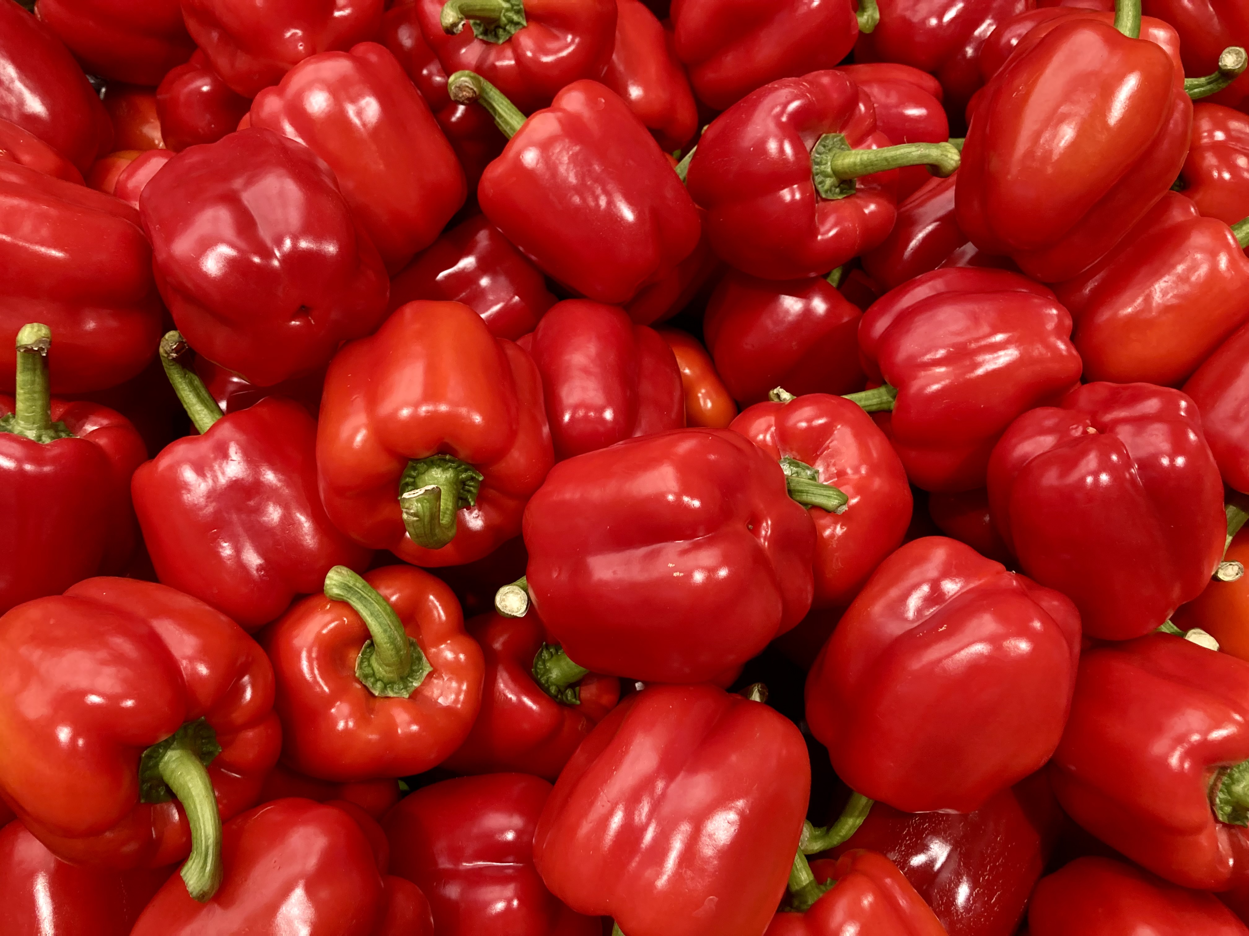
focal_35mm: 28
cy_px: 468
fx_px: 1010
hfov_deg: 63.4
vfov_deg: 49.7
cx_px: 624
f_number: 1.8
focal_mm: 3.99
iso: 160
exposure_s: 1/60
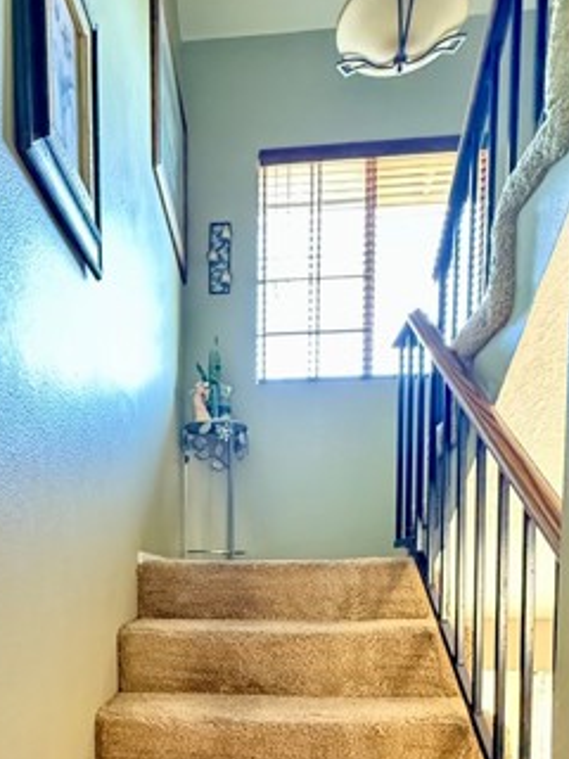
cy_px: 631
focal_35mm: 28
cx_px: 192
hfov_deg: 48.9
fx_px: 614
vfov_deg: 57.6
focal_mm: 2.22
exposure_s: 1/30
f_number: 2.2
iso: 1600
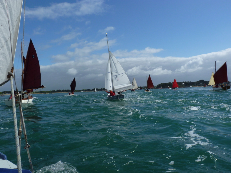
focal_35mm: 27
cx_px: 116
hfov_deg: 65.3
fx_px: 180
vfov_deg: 51.4
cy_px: 86
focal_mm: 4.8
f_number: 6.3
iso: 80
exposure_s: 1/400
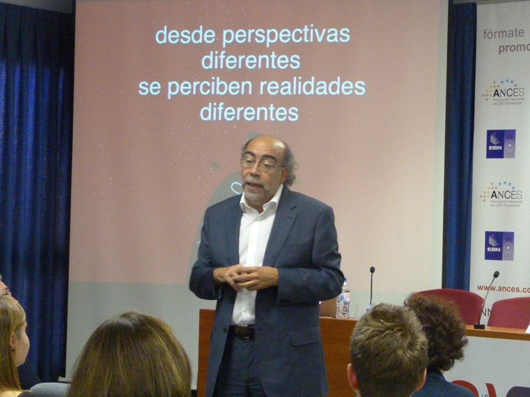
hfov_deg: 18.7
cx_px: 265
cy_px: 198
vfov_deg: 14.1
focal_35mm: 105
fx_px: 1608
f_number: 3.5
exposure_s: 1/25
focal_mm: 19
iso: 800
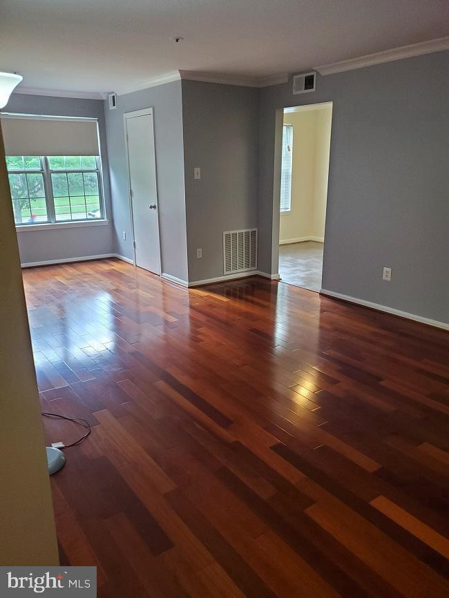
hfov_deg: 53.1
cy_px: 299
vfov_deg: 67.3
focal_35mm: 26
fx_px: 449
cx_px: 224
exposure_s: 1/120
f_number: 1.5
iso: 320
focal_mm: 4.3
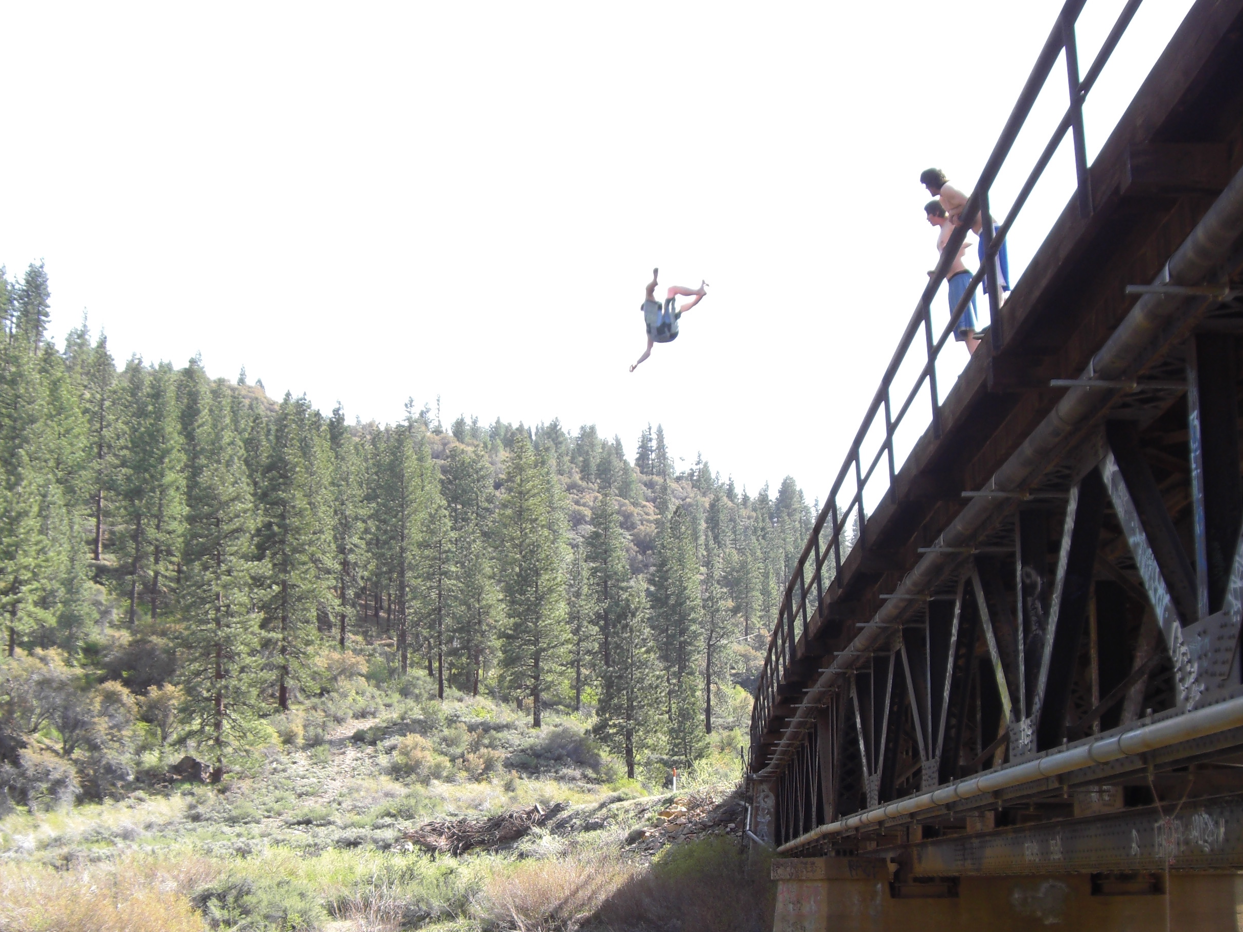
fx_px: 1831
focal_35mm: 51
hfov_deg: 37.5
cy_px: 649
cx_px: 618
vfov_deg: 28.3
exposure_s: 1/200
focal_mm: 6.2
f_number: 2.7
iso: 64
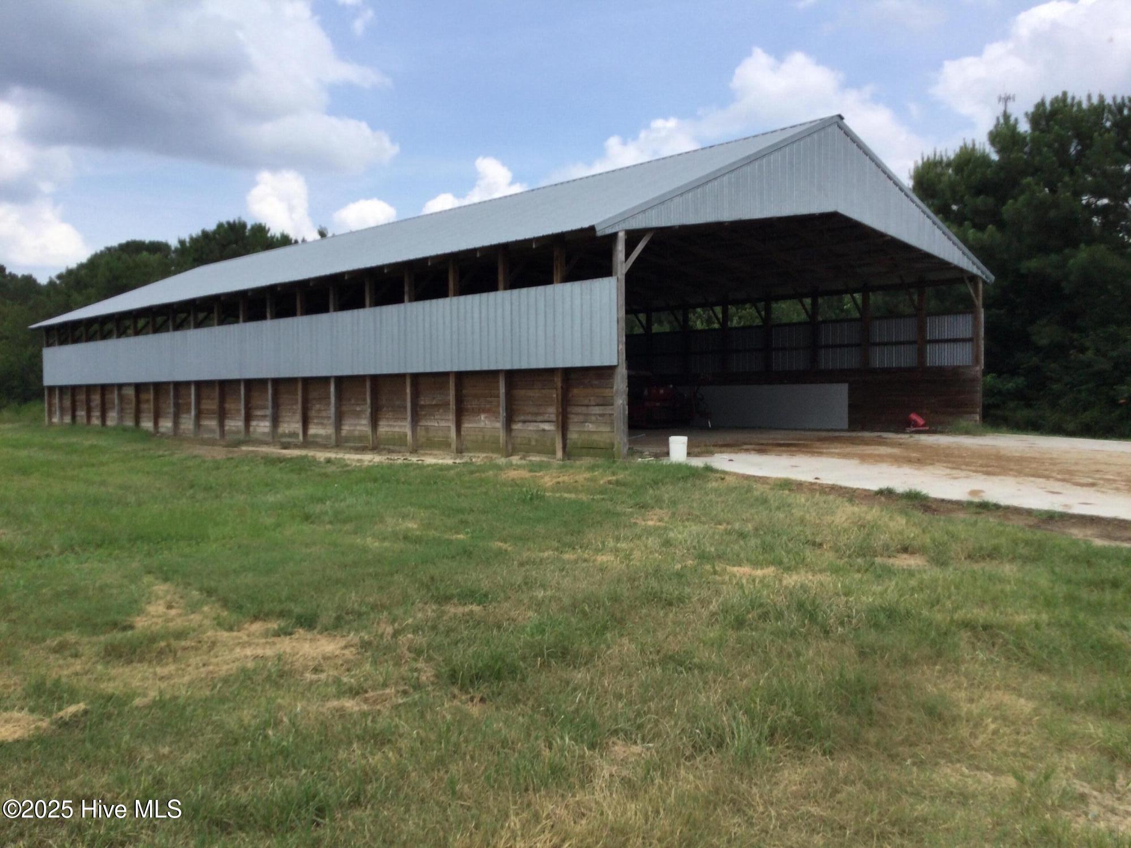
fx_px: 1013
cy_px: 424
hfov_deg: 58.4
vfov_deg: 45.4
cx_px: 566
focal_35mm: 31
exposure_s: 1/1294
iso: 25
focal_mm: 3.3
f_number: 2.4
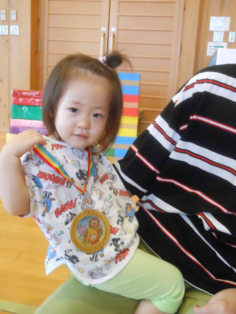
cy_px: 157
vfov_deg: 47.9
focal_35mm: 39
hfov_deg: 36.8
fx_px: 355
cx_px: 118
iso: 800
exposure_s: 1/80
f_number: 4.3
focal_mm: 6.9
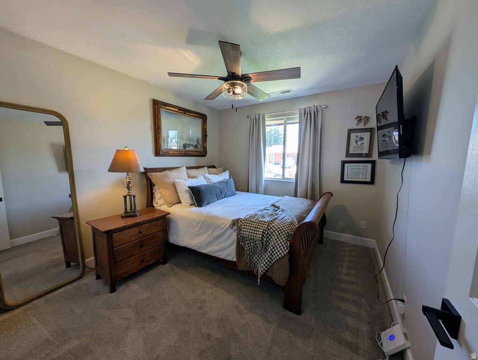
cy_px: 180
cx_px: 239
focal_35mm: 12
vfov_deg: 94.6
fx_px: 166
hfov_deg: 110.5
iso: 39
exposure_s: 1/45.5
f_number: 1.95
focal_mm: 2.23
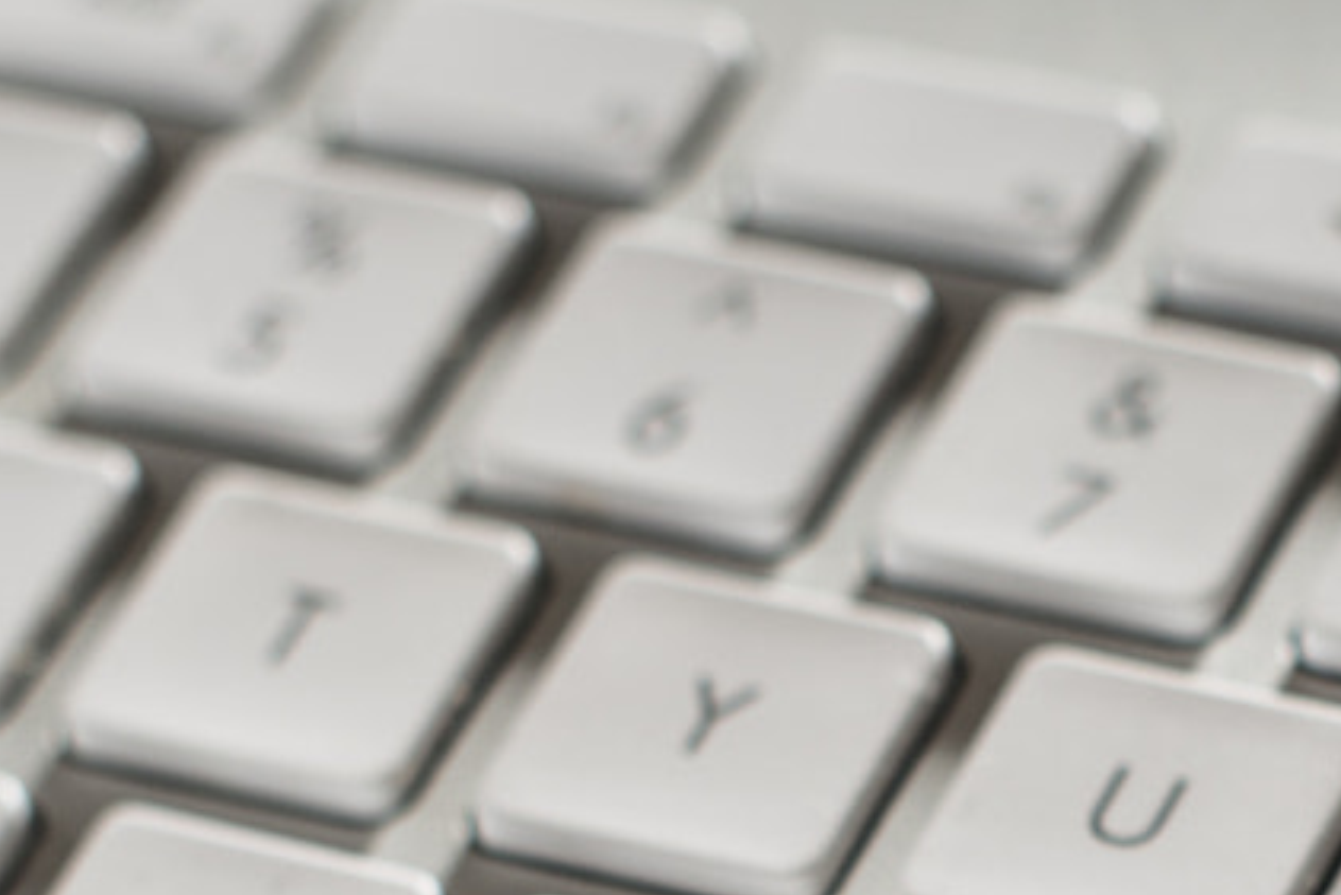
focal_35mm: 243
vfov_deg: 5.6
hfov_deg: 8.4
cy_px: 1428
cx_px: 1554
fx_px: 9054
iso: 100
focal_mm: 50
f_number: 3.2
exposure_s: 1/160
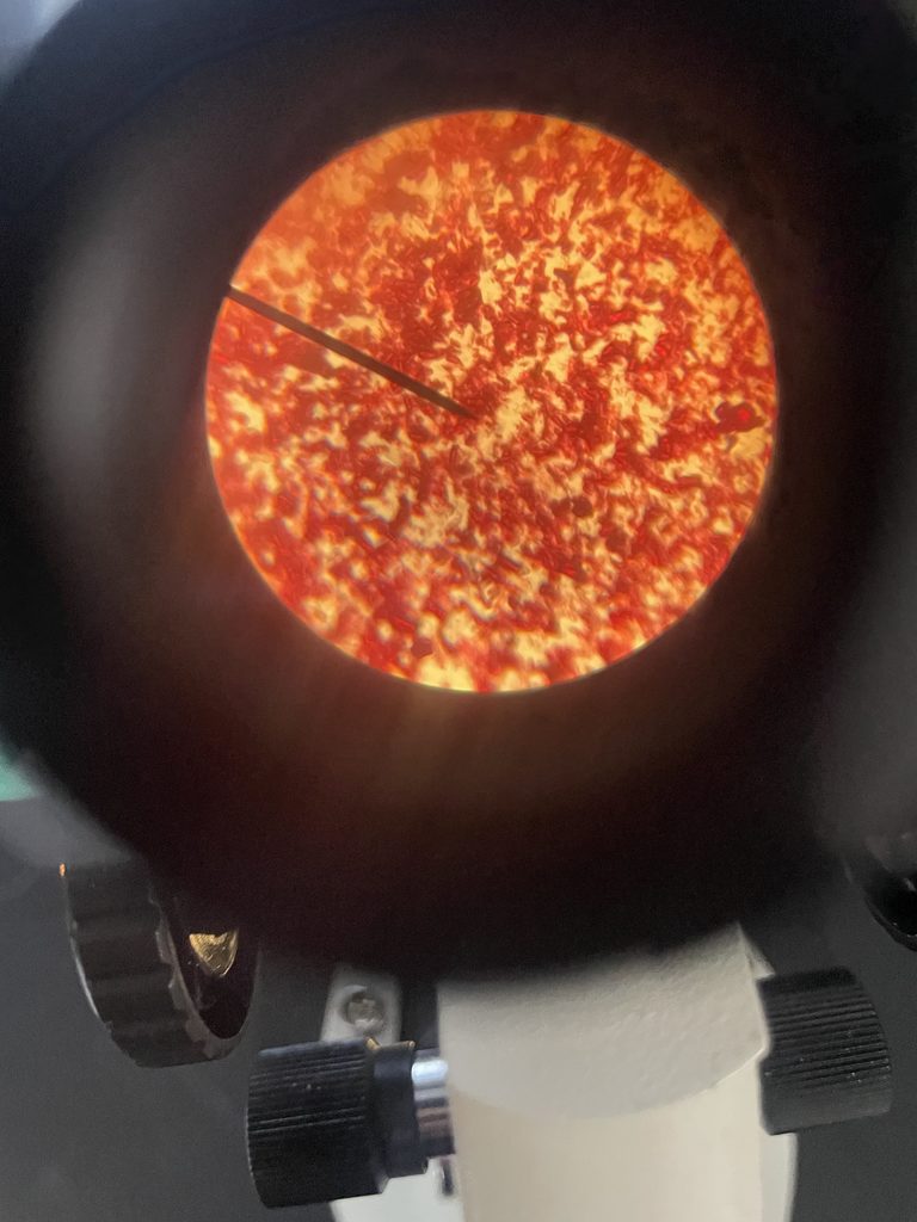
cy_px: 611
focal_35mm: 26
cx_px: 458
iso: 500
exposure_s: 1/40
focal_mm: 4.2
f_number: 1.6
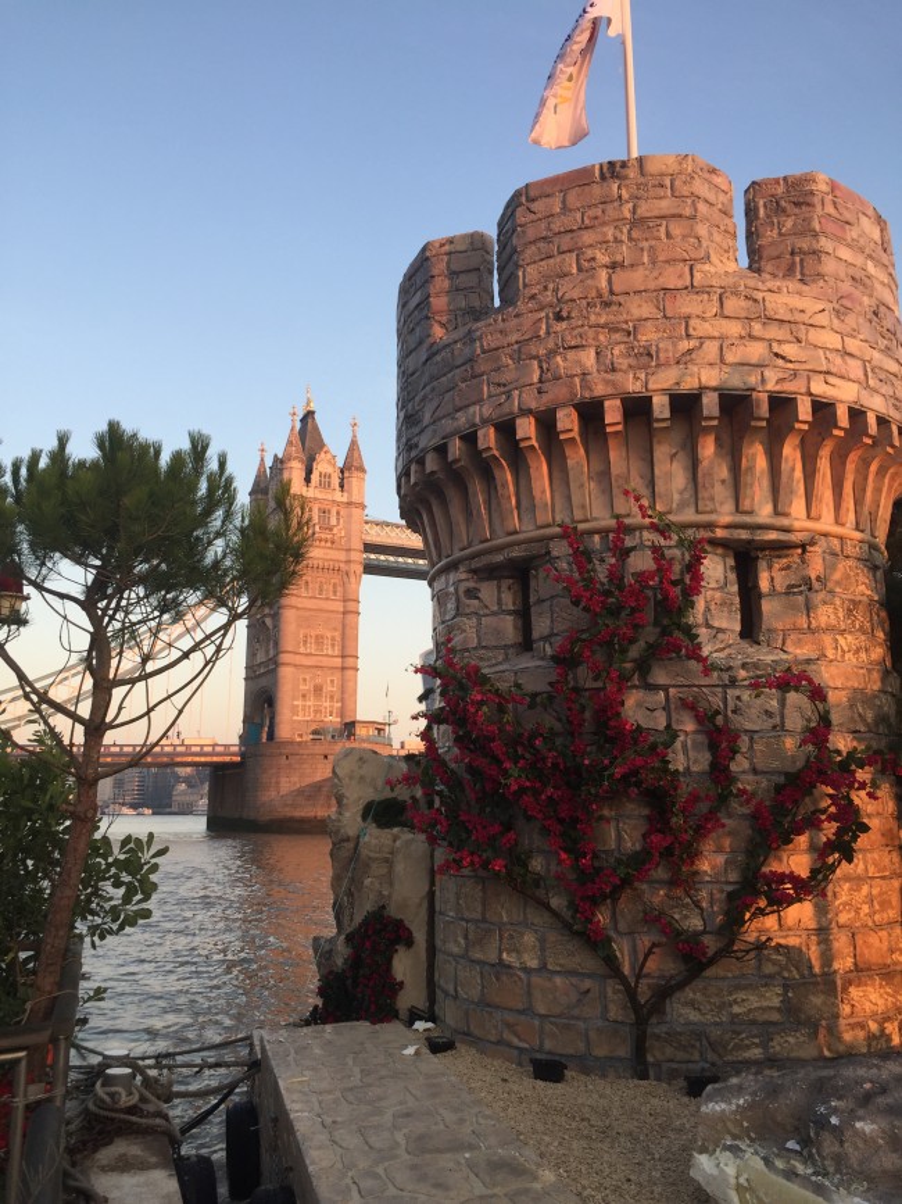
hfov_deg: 48.2
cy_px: 602
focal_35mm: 29
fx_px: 1008
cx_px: 451
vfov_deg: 61.7
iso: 32
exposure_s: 1/240
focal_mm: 4.15
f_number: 2.2
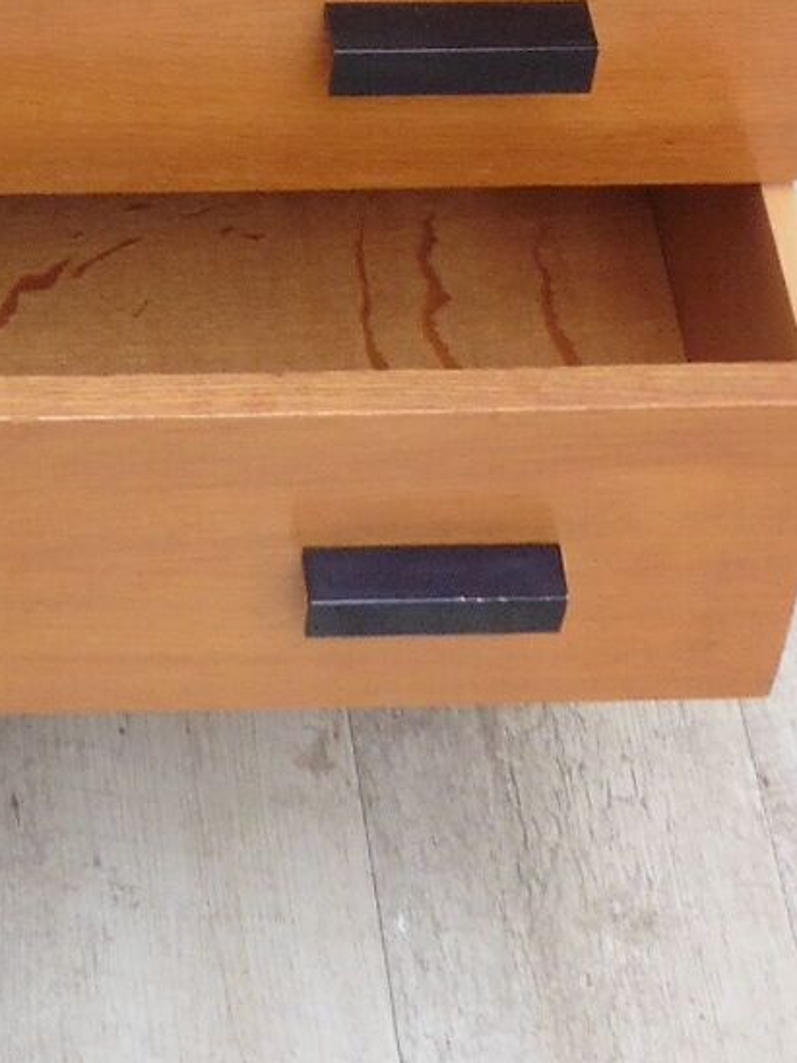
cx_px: -287
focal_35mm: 127
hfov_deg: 11.3
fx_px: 3899
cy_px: -764
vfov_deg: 14.0
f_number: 3.7
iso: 125
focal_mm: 6.1
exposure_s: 1/60
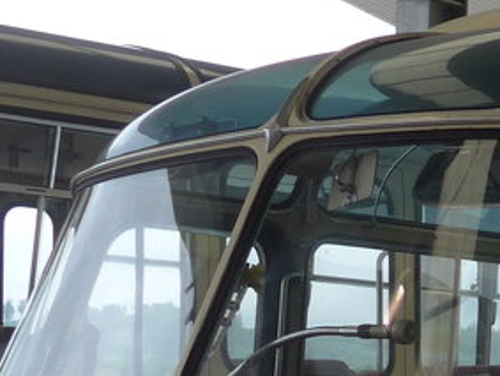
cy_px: 521
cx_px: 777
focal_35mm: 144
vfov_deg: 10.1
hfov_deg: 12.9
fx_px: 2083
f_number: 2.8
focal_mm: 7
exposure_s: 1/200
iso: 80
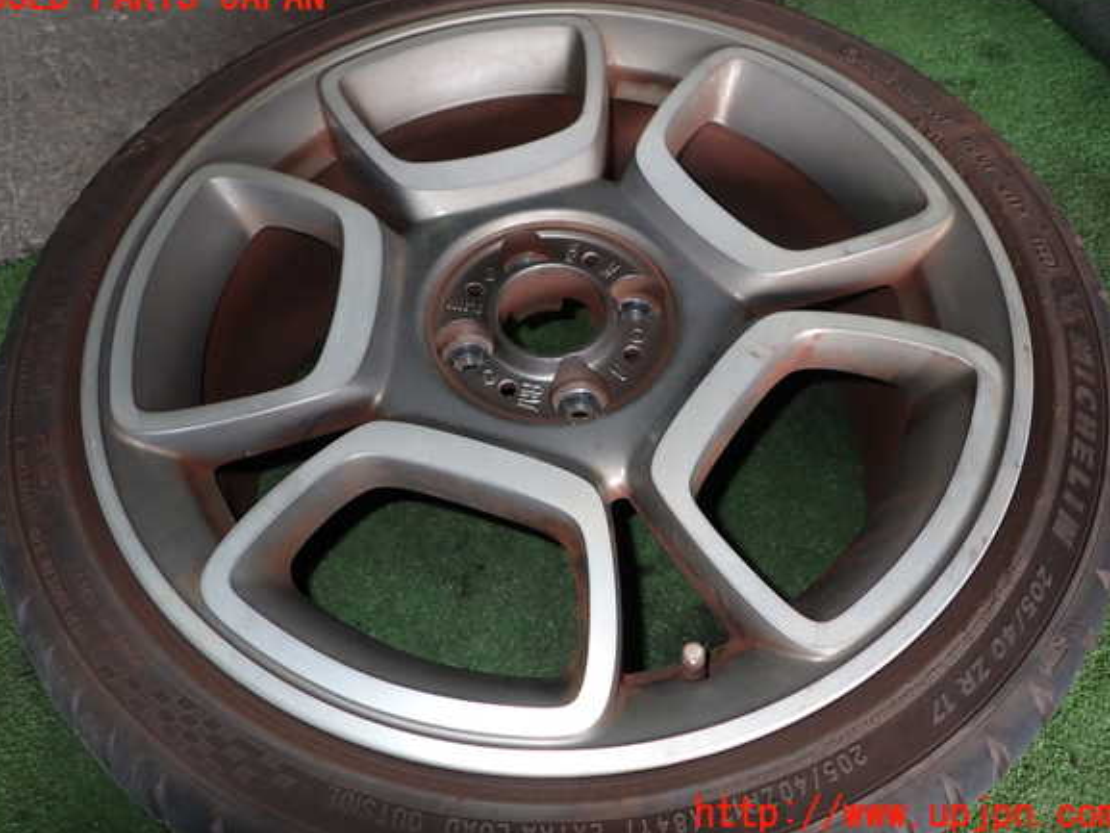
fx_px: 834
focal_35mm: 26
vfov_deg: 53.1
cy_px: 406
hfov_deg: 67.3
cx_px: 552
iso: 160
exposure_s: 1/30
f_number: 5.6
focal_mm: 4.5
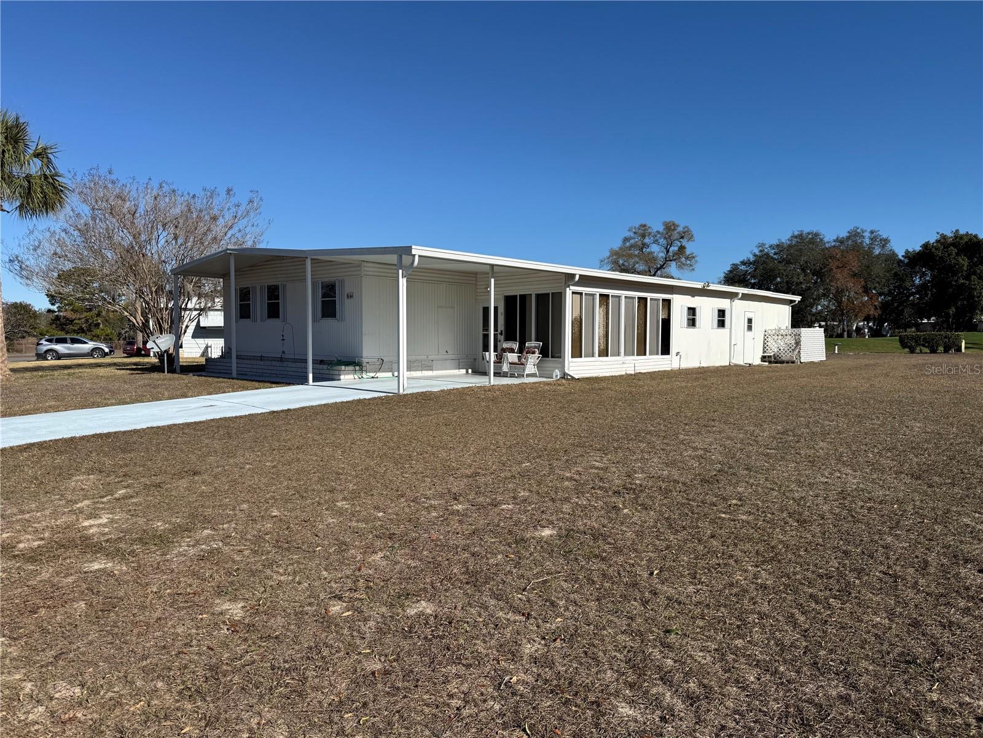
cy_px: 369
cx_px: 492
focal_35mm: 24
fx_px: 682
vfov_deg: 56.8
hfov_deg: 71.6
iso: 80
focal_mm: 6.76
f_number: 1.78
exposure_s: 1/6173
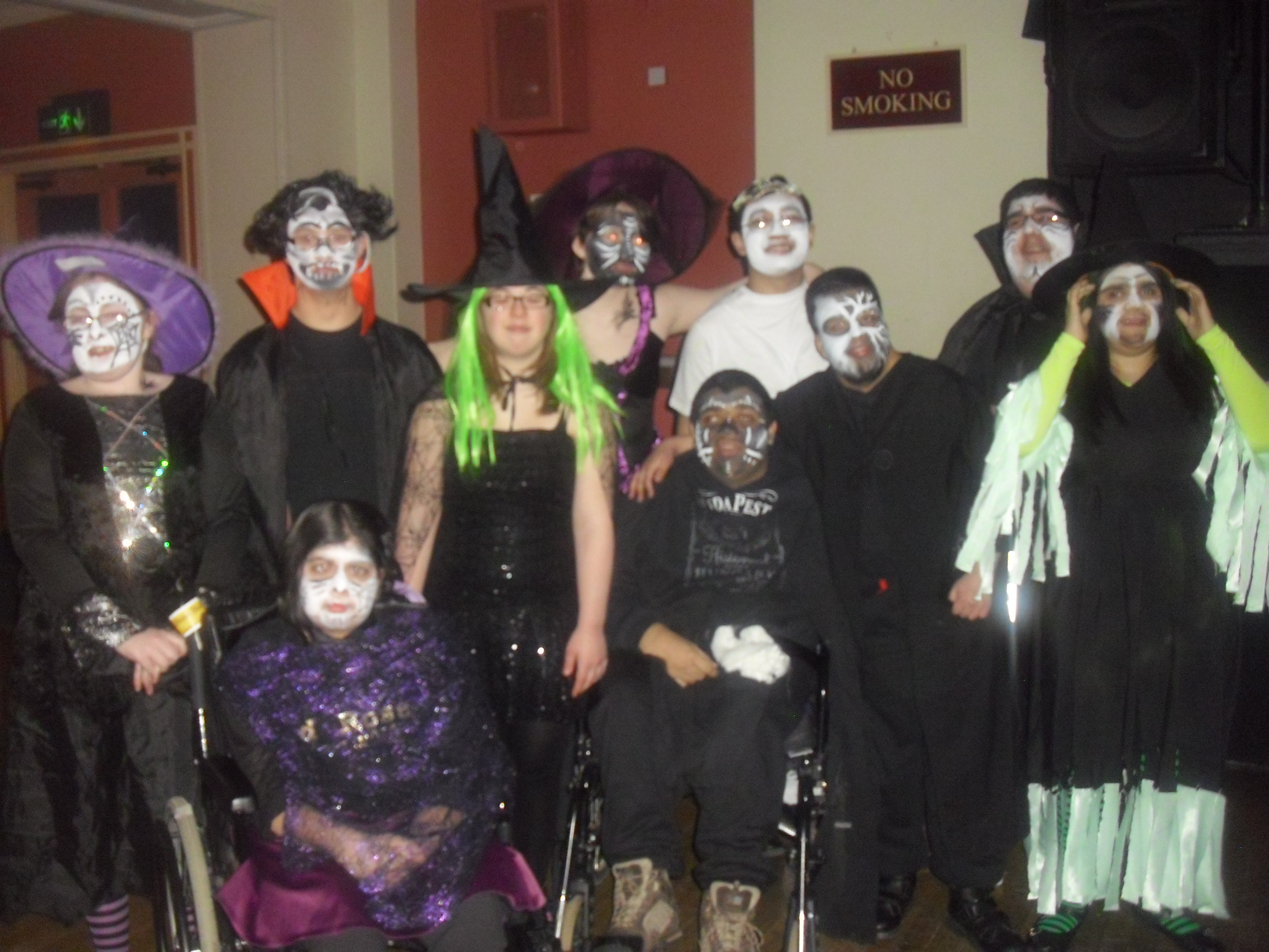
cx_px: 634
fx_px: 1393
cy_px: 476
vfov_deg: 37.7
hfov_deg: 49.0
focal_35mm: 38
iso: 400
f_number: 2.8
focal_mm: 6.2
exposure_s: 1/60
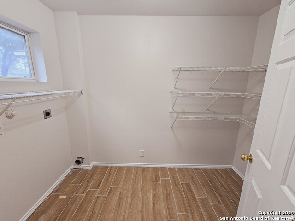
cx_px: 148
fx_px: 111
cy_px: 110
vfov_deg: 89.9
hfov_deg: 106.2
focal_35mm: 13
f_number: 2.2
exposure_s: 1/40
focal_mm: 2.2
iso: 320
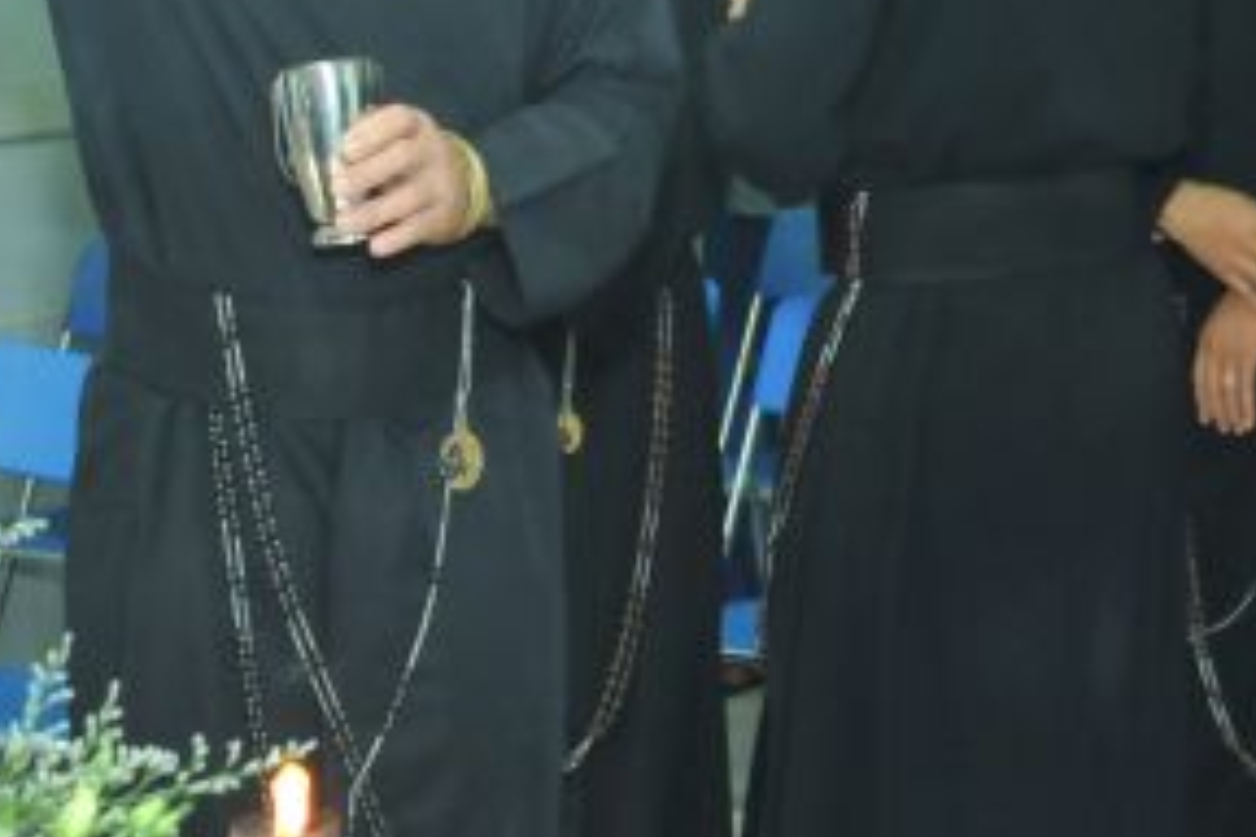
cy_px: 44
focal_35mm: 99
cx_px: 589
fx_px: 3454
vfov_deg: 13.7
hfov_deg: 20.6
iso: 2000
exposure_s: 1/60
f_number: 5
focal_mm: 38
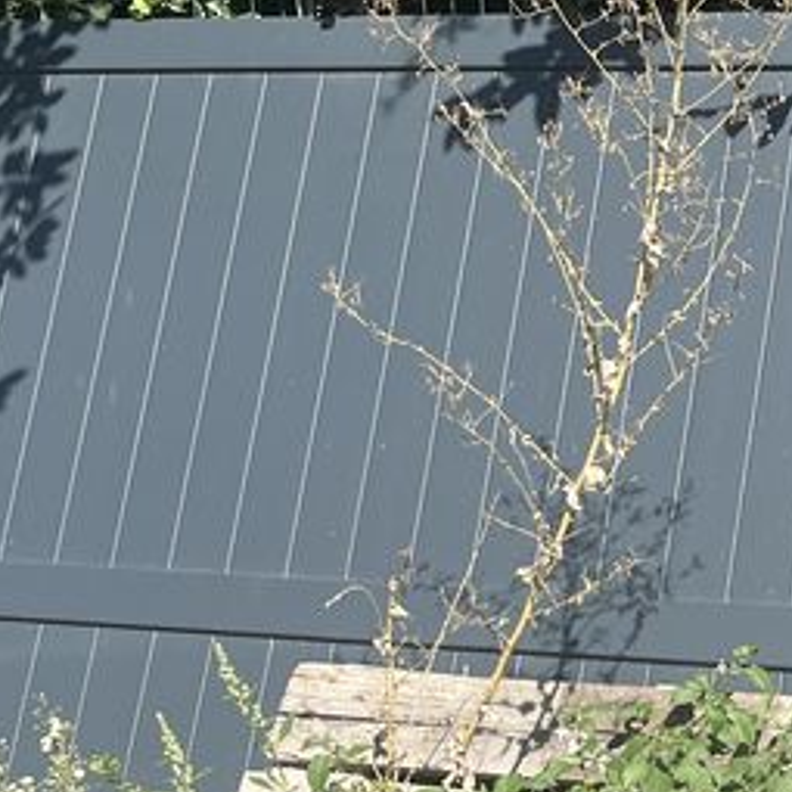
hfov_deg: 18.2
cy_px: 516
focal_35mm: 90
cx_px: 994
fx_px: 2330
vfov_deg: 19.2
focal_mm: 5.1
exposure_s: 1/1802
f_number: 1.6
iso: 50
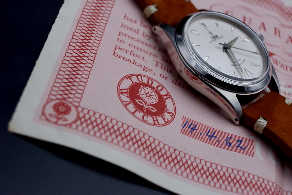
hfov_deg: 33.9
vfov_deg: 23.0
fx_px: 478
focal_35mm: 59
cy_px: 98
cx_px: 146
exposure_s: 1/4000
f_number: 8
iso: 6400
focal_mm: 39
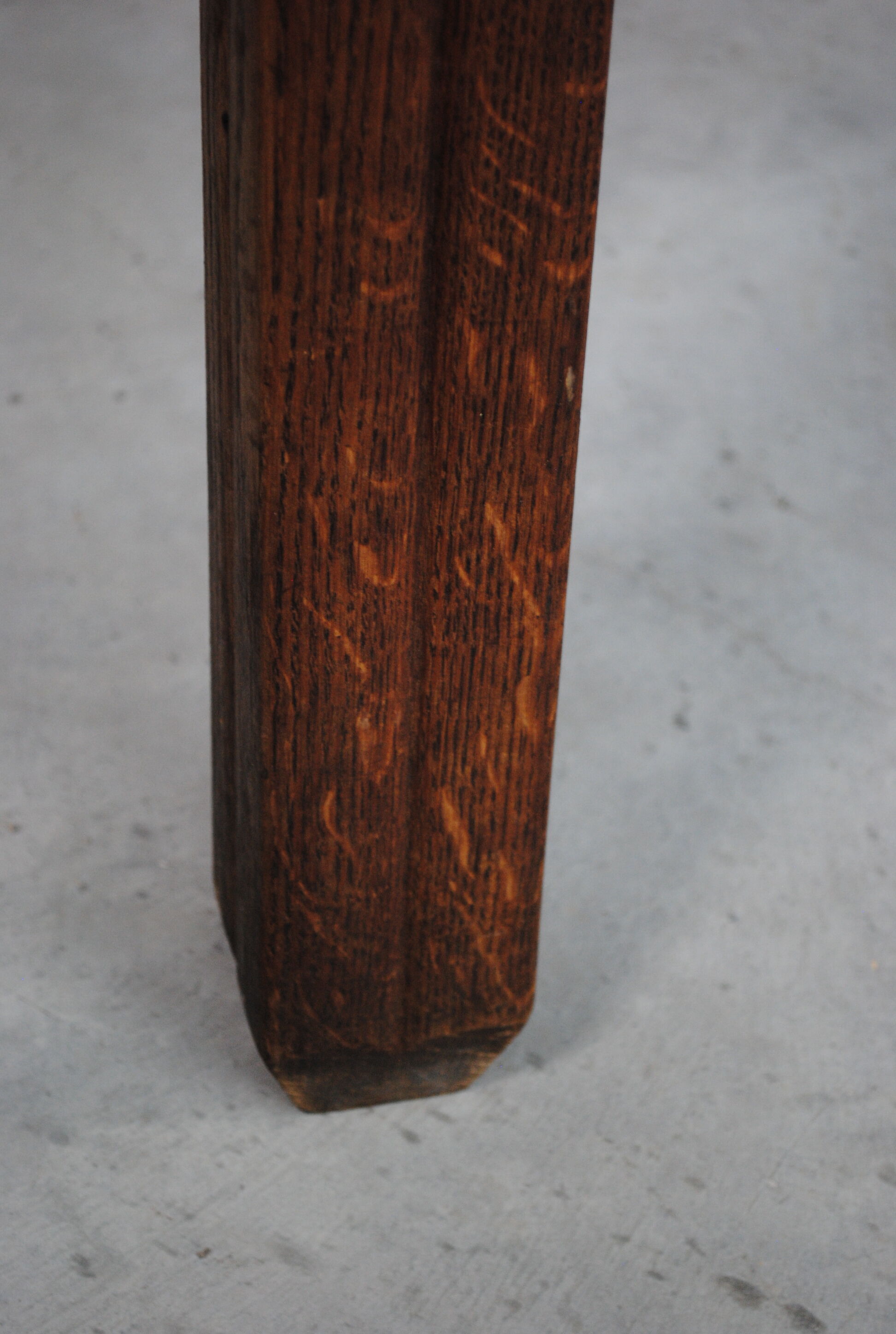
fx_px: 3065
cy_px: 667
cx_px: 448
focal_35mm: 82
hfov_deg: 16.6
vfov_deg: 24.6
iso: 640
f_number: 5.6
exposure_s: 1/30
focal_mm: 55
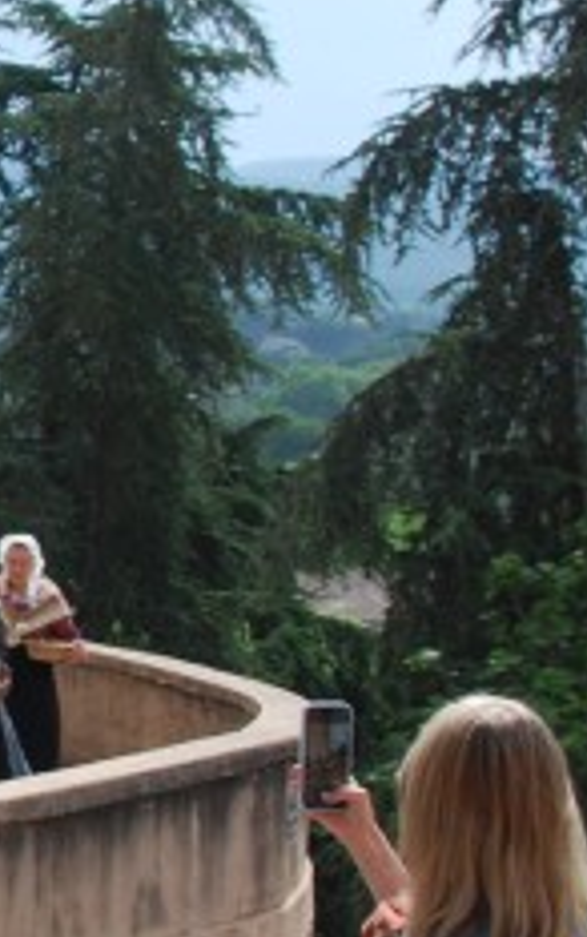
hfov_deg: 9.7
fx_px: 3296
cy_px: 410
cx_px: -480
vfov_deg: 16.2
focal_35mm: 129
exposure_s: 1/400
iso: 400
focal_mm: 22
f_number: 10
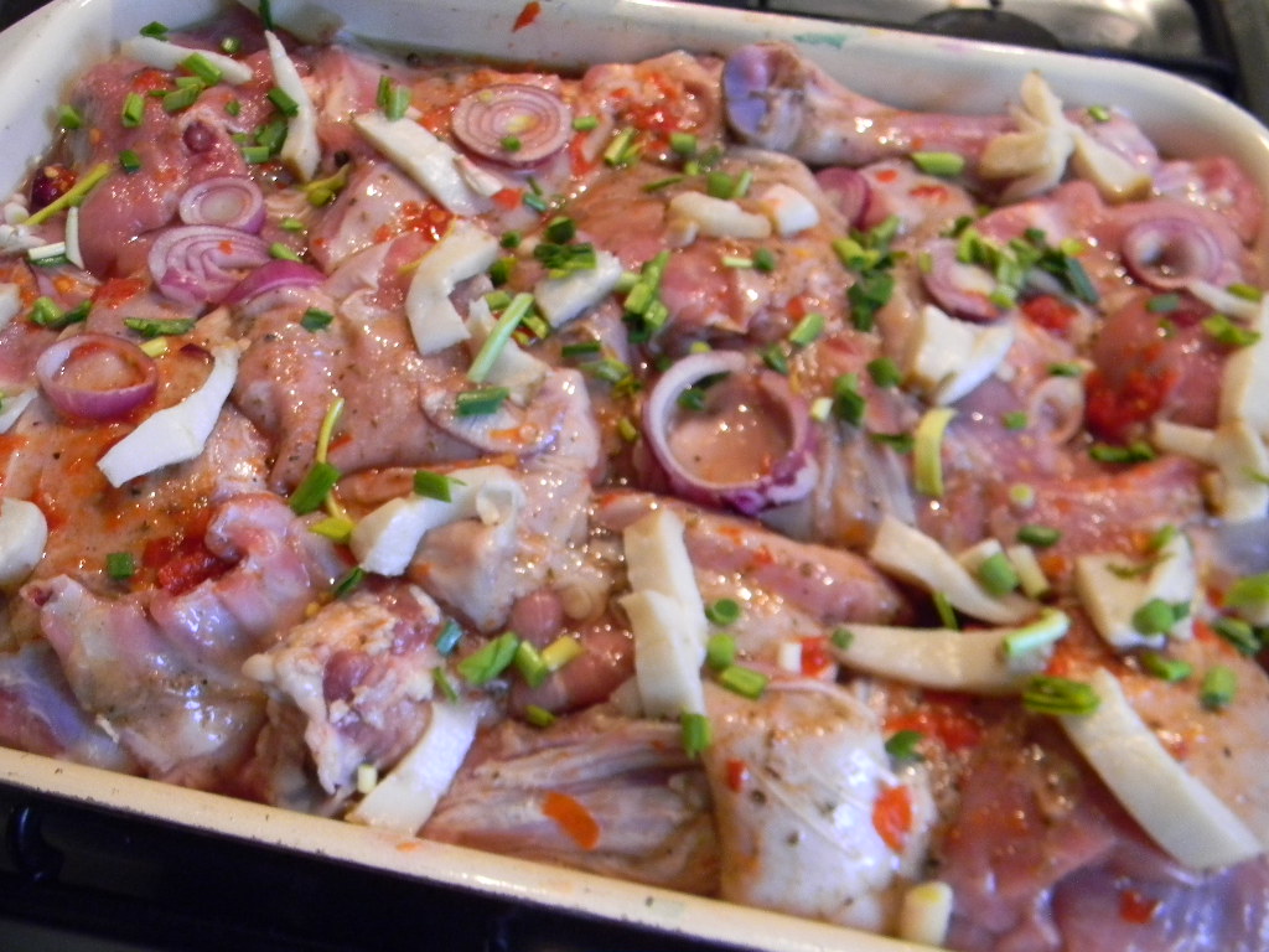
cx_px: 634
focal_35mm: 28
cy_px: 476
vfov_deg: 49.7
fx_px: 1026
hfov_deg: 63.4
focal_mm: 5
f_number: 3.5
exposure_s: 1/22.3
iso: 400
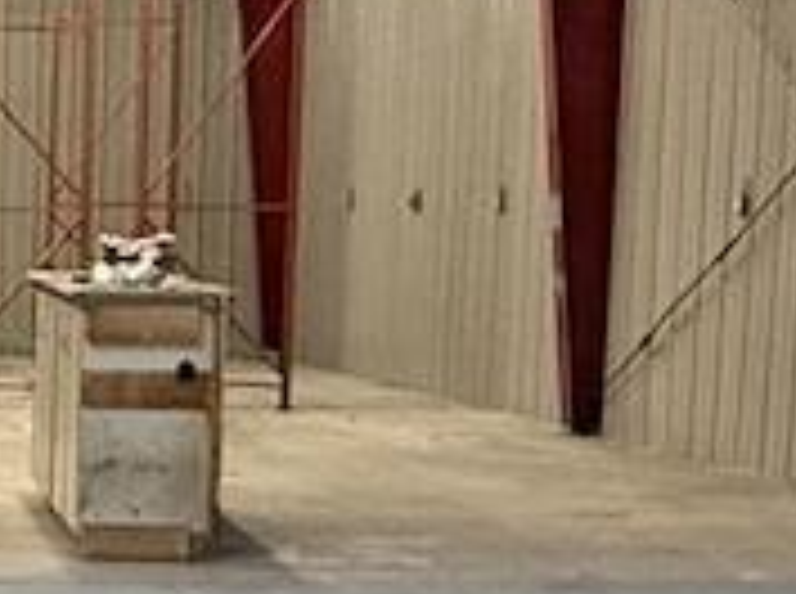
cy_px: 500
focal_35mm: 111
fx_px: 2547
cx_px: -346
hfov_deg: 16.4
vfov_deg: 13.2
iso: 400
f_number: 2.2
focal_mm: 2.22
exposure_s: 1/60
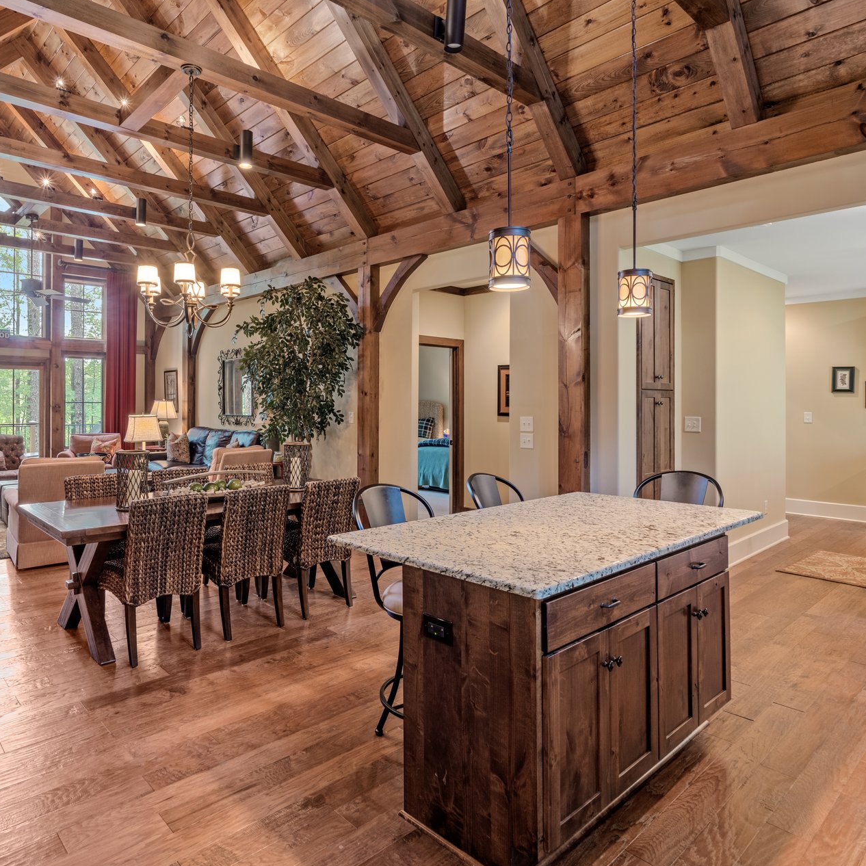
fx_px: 623
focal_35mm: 22
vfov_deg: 69.5
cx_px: 355
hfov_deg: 69.1
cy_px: 404
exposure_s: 2
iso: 250
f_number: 8
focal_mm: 16
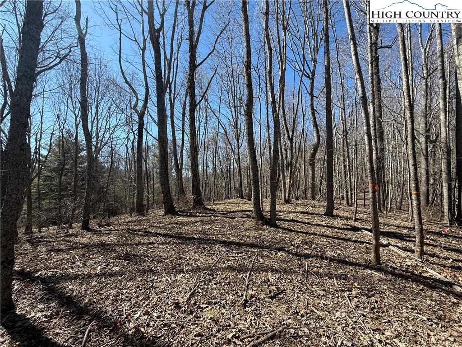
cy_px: 174
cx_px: 231
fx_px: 187
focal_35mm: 14
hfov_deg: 102.1
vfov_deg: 85.7
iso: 50
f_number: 2.2
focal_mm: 2.22
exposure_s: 1/751
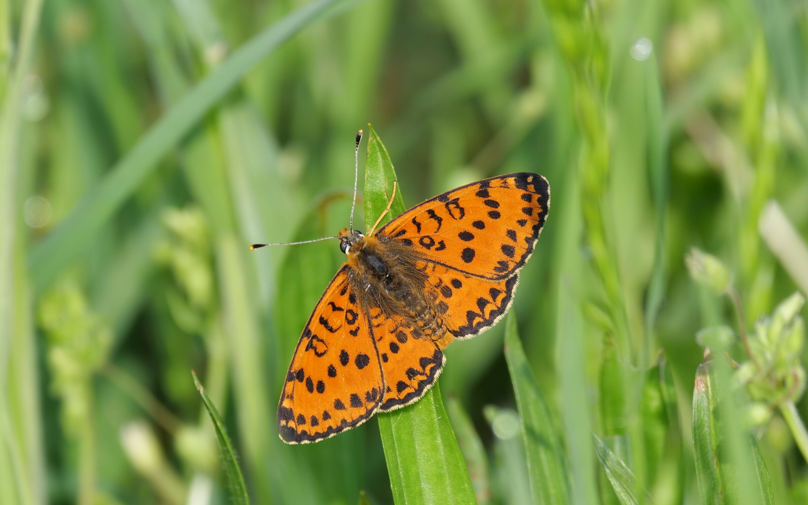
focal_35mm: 849
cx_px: 404
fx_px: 18695
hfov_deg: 2.5
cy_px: 264
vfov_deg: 1.5
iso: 100
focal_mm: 400
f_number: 8
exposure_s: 1/125
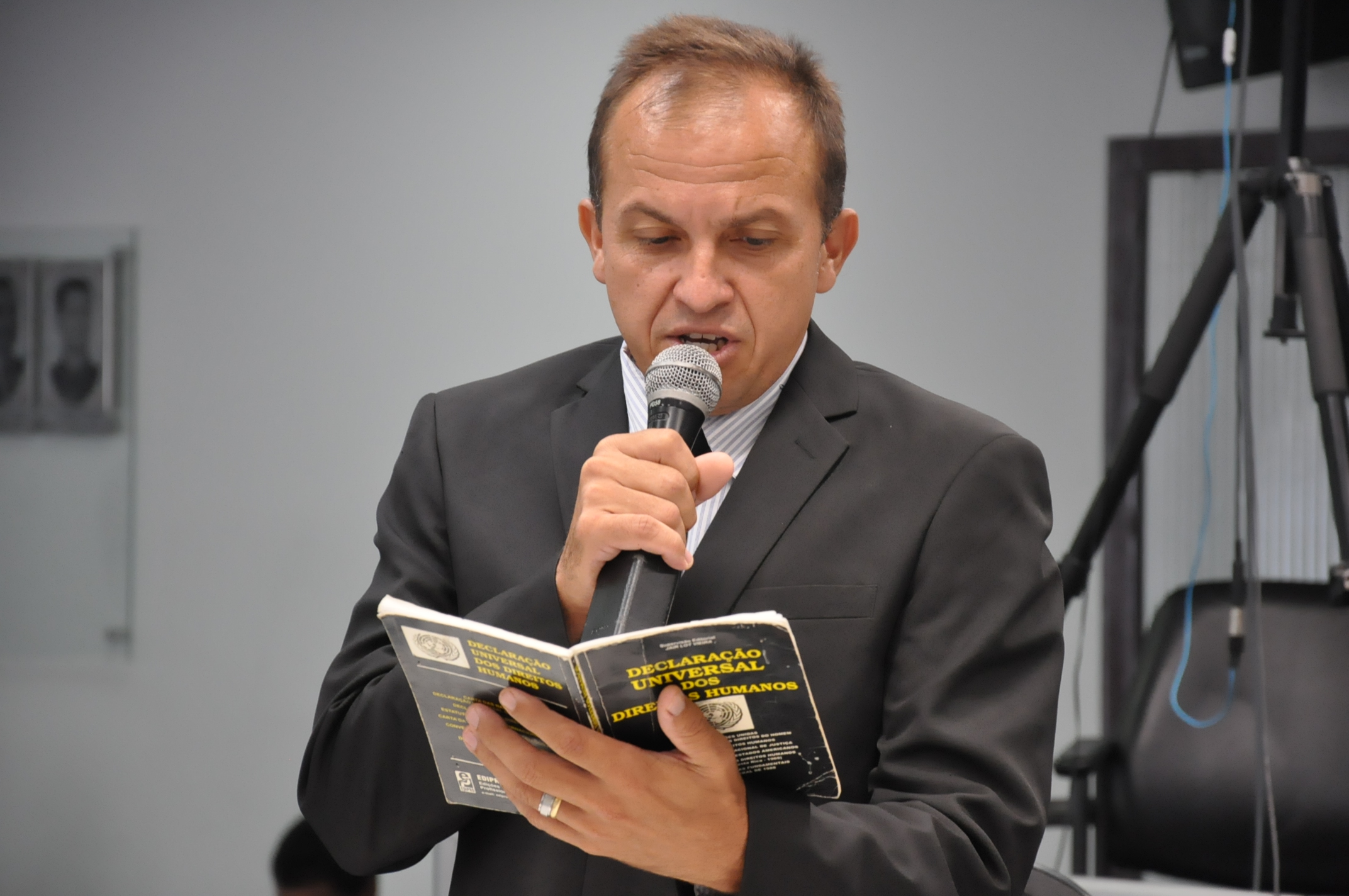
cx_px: 674
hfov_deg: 13.1
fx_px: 5895
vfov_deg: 8.7
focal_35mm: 158
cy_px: 448
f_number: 5.6
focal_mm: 105
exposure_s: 1/80
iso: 2000
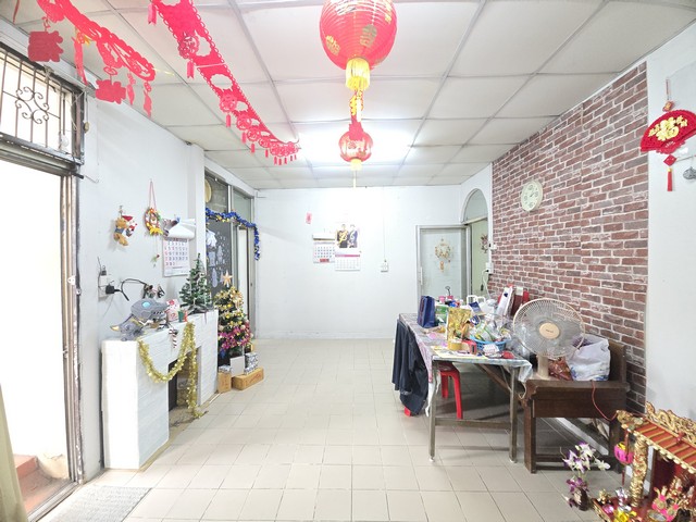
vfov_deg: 89.9
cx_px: 348
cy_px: 261
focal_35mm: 13
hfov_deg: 106.2
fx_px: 261
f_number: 2.2
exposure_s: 1/50
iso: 1250
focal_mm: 2.2
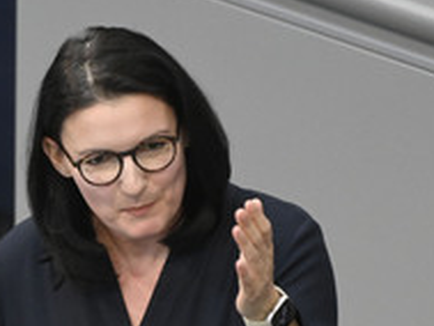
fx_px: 10902
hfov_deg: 2.3
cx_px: -8
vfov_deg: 1.7
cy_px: 331
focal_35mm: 869
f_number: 5.6
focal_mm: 380
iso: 10000
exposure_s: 1/400
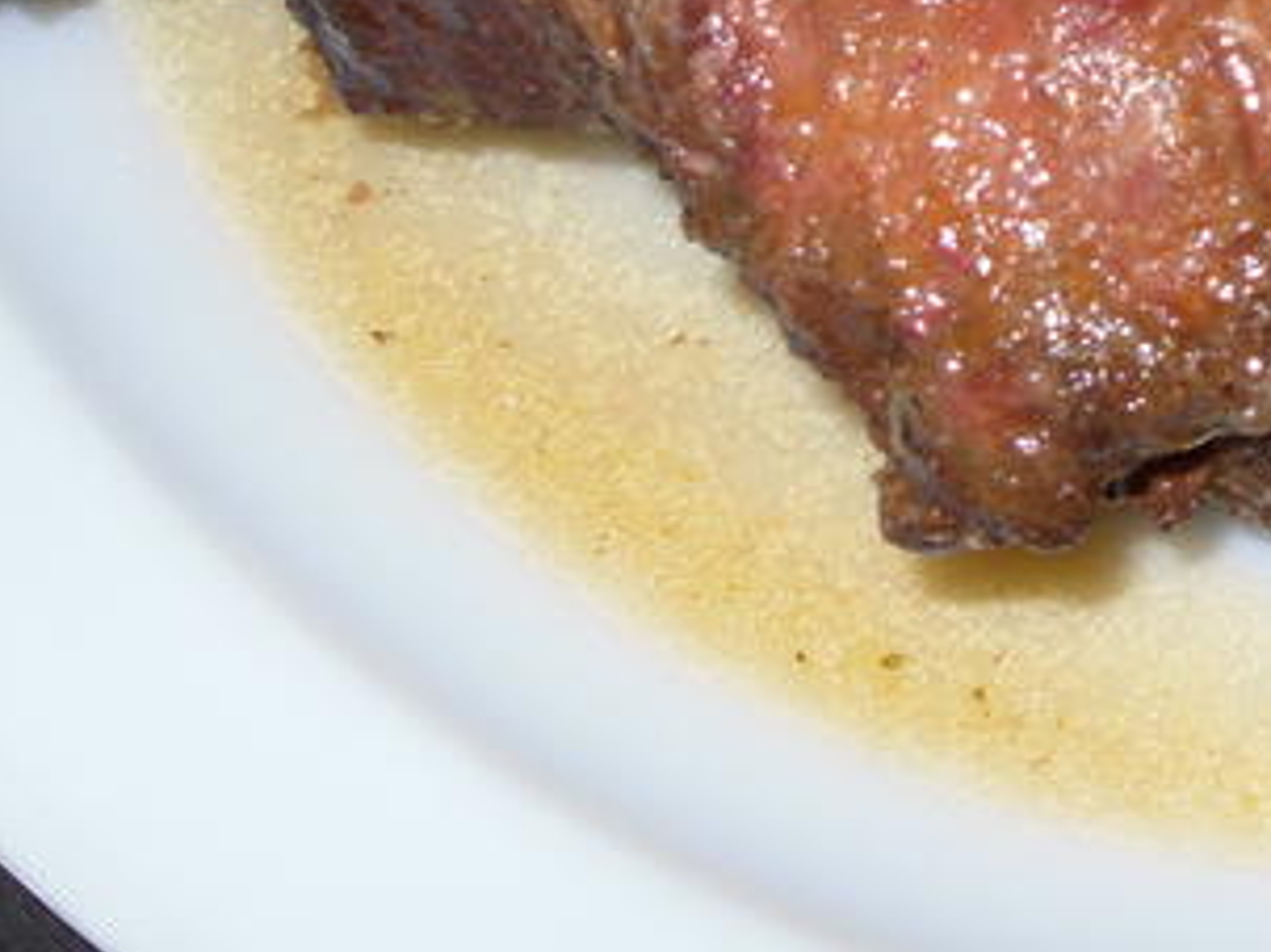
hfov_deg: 18.6
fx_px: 3817
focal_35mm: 104
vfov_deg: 13.9
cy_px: -115
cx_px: 1133
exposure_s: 1/45
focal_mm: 6.3
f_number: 3.5
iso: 80
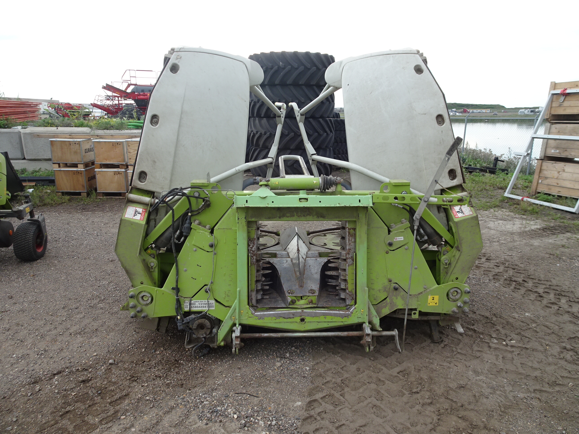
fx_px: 401
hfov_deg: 71.6
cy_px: 217
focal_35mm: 24
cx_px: 290
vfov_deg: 56.8
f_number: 3.5
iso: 80
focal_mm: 4.1
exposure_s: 1/250
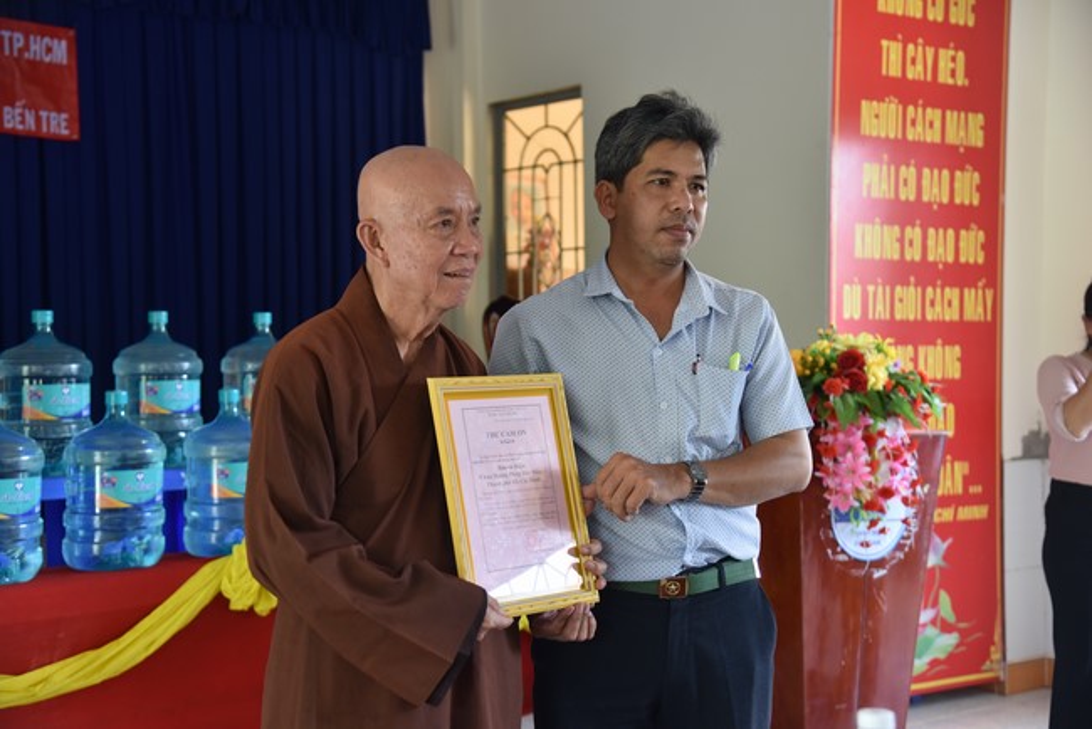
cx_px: 546
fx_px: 1669
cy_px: 364
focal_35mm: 55
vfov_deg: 24.6
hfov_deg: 36.2
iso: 640
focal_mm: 55
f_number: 4
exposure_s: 1/60
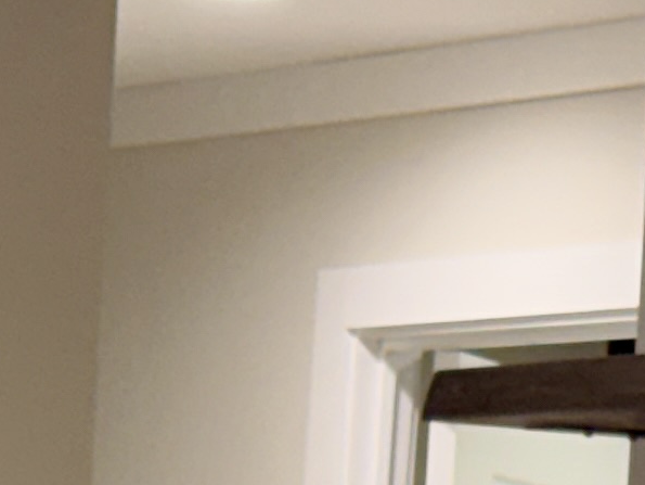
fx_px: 6059
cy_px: 1466
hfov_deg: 6.1
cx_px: 478
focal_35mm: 325
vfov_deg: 4.4
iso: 100
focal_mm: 6.76
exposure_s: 1/60
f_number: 1.78
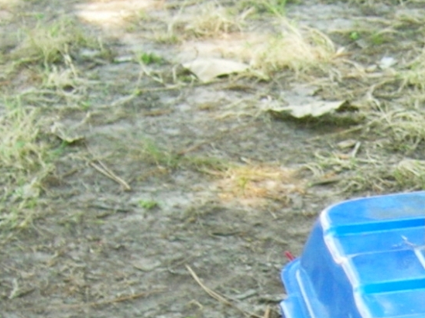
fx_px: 1644
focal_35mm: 134
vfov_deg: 10.8
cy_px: 421
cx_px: 489
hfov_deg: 14.3
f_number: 2.8
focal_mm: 5.7
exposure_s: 1/18.7
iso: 50
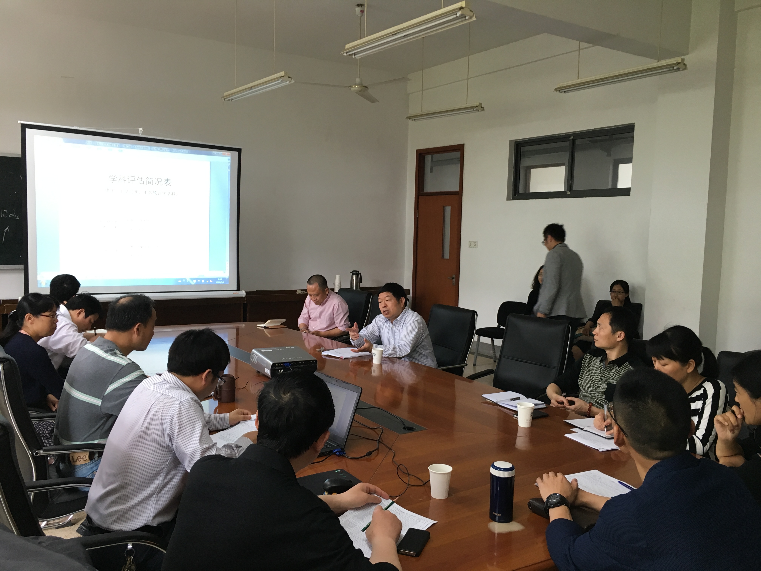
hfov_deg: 61.7
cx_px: 380
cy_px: 286
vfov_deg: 48.2
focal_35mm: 29
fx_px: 638
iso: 80
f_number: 2.2
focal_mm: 4.15
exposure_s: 1/33
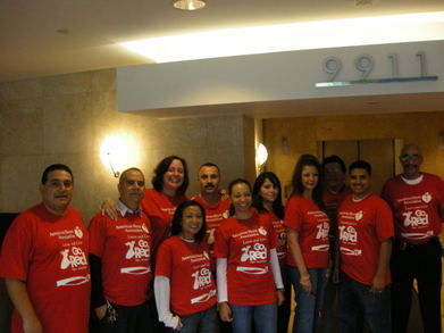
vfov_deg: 40.7
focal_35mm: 35
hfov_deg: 52.6
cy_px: 166
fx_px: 449
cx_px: 222
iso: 371
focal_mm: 5.7
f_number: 2.8
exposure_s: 1/62.7
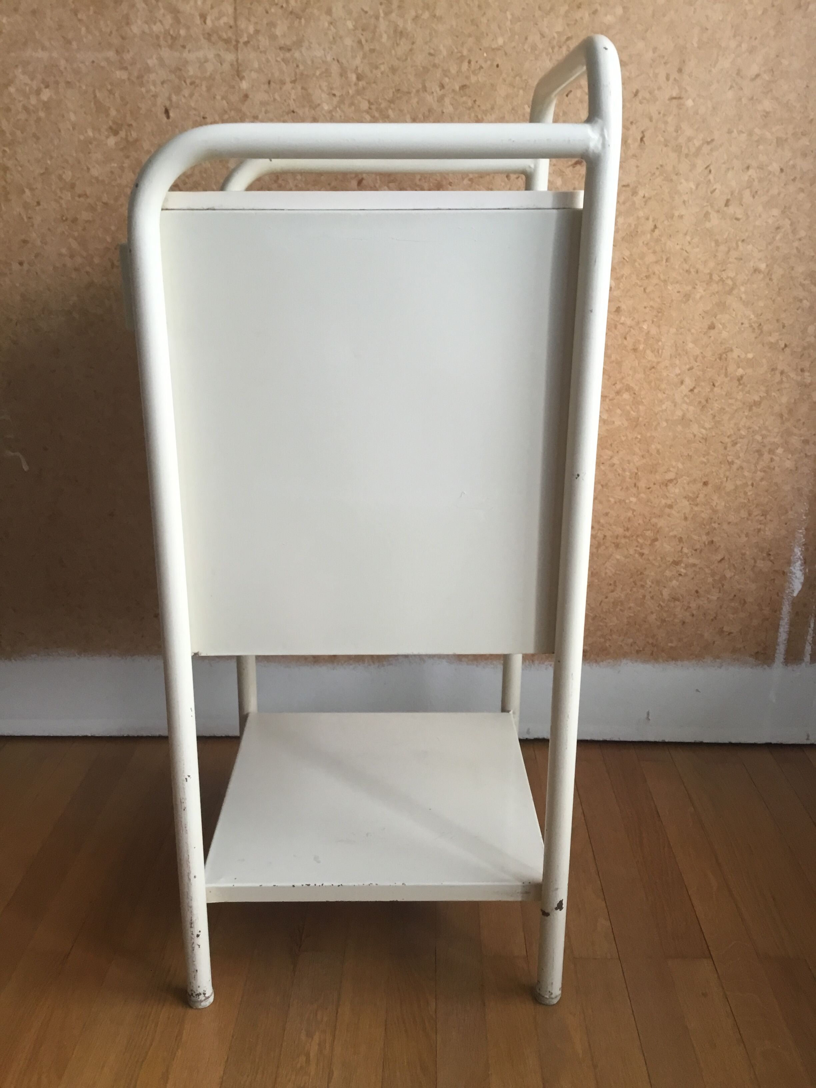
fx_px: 974
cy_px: 544
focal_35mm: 31
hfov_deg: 45.4
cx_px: 408
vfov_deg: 58.4
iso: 100
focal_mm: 3.3
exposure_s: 1/33
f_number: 2.4
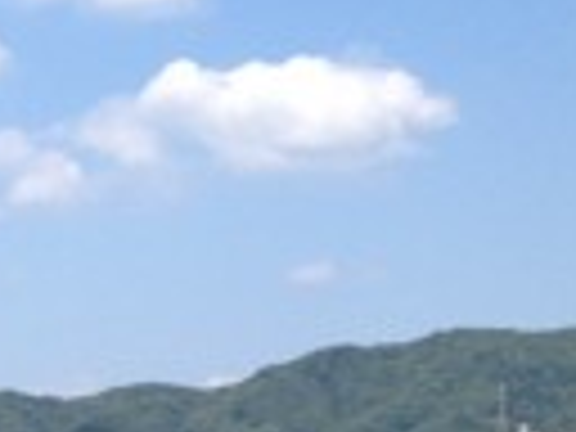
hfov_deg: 10.4
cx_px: -549
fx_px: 2912
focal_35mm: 175
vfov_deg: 8.2
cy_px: 747
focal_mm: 4.28
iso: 64
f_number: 2.4
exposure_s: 1/1453
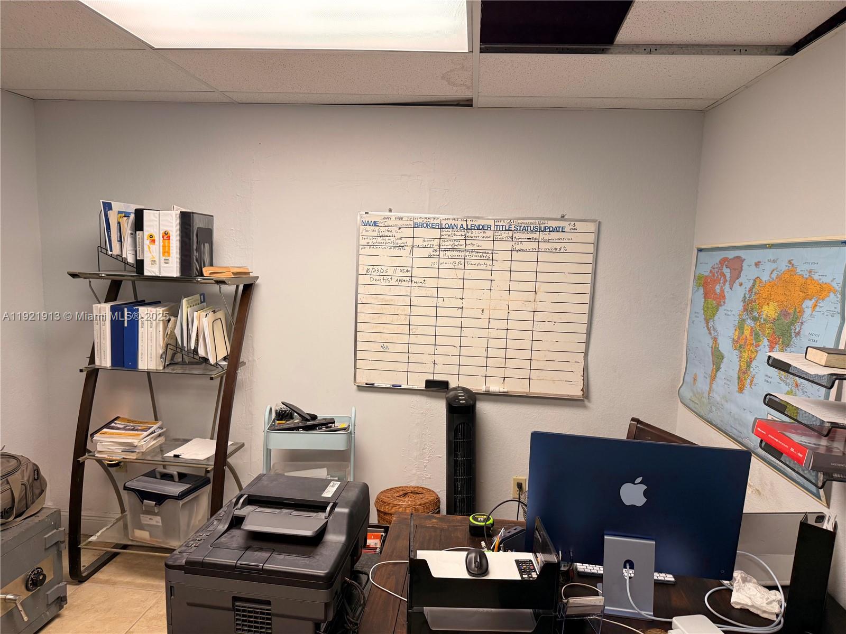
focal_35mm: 24
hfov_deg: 71.6
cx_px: 423
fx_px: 587
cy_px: 317
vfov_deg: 56.8
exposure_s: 1/60
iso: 125
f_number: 1.78
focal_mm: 6.76
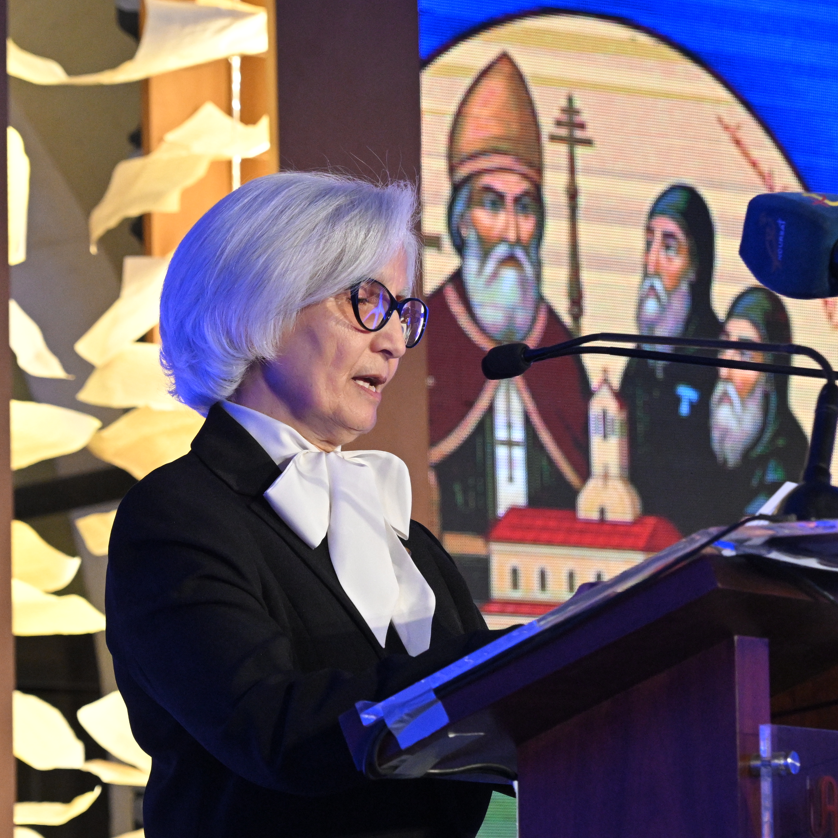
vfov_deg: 7.0
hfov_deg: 7.0
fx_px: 6820
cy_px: 434
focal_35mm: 249
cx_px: 573
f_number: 5
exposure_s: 1/250
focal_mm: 120
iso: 4000
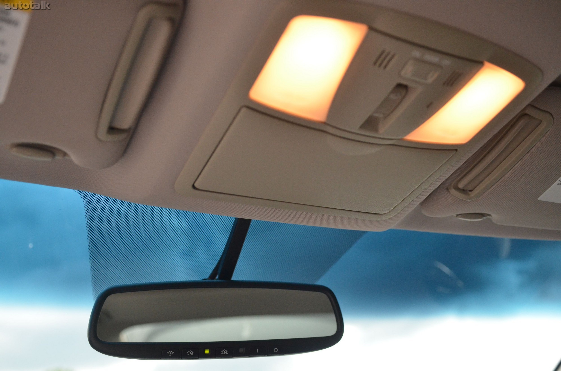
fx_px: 560
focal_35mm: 36
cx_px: 280
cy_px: 186
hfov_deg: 53.2
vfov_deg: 36.7
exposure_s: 1/400
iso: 1600
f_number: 2.8
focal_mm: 24
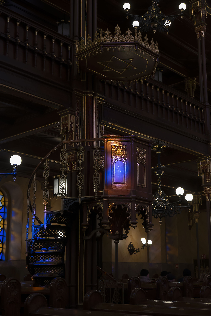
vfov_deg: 39.6
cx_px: 106
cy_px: 158
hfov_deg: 27.0
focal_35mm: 50
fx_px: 440
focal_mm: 50
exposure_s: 1/80
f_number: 5.6
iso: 1250
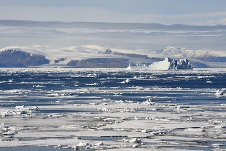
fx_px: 1255
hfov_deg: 10.3
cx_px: 113
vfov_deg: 6.9
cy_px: 76
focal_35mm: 200
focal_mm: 200
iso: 200
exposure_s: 1/400
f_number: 14
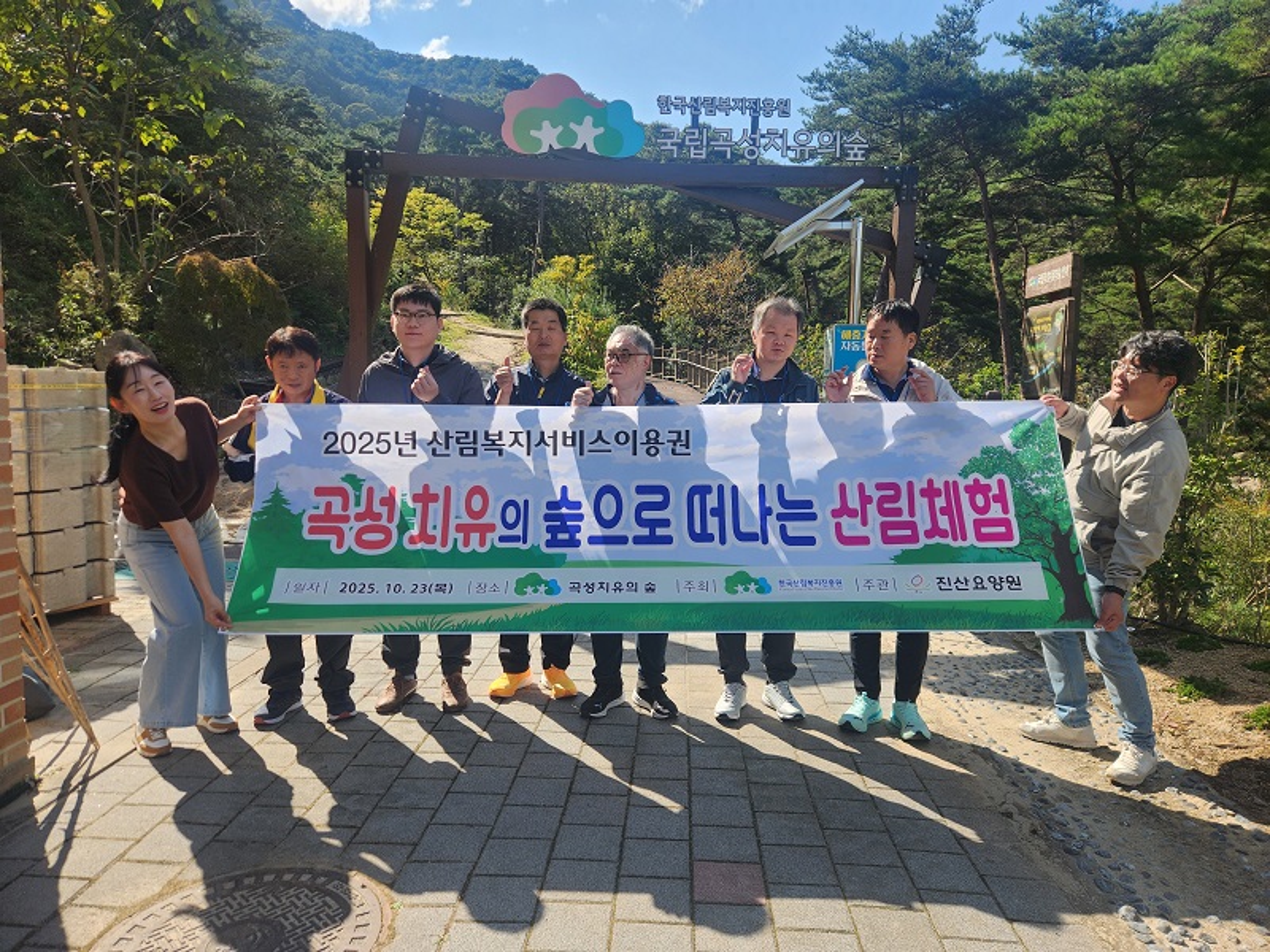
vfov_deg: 58.9
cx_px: 635
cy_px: 476
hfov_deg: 73.9
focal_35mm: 23
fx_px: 844
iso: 20
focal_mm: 5.4
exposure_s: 1/973
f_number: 1.8
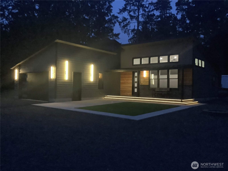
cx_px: 114
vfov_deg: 45.4
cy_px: 86
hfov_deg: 58.4
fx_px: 204
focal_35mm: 31
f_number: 2.4
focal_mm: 3.3
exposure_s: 1/30
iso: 640
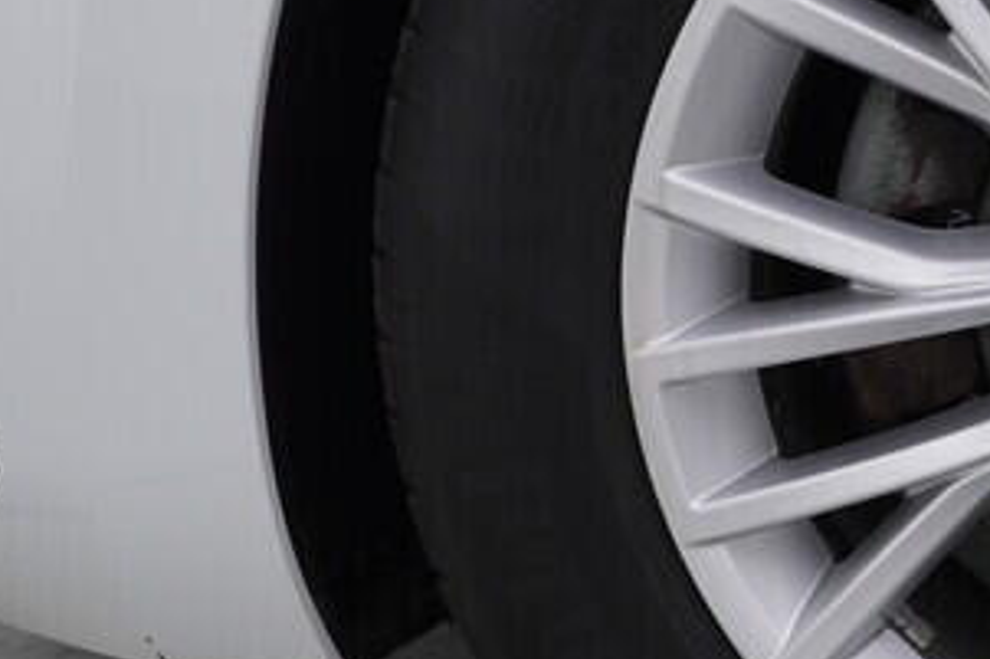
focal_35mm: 122
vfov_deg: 11.2
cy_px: 202
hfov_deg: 15.9
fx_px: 3353
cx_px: 1288
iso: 125
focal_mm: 24
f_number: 4.5
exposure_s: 1/100
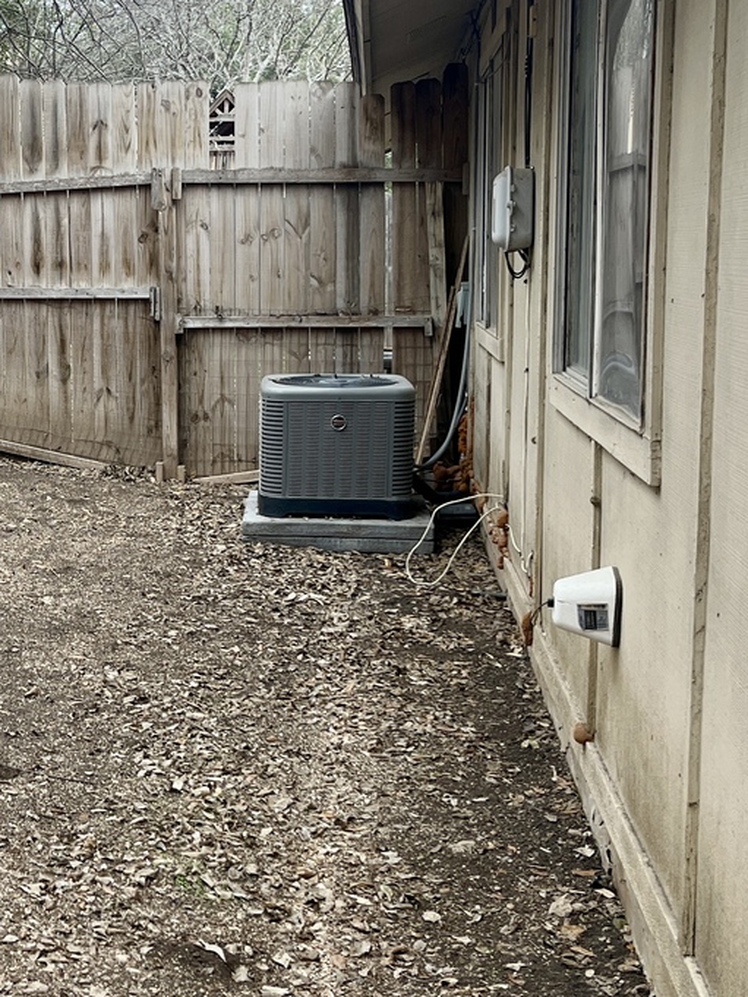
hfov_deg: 25.3
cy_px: 474
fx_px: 1584
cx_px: 3
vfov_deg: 34.9
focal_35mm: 55
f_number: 1.6
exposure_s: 1/164
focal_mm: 5.1
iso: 64
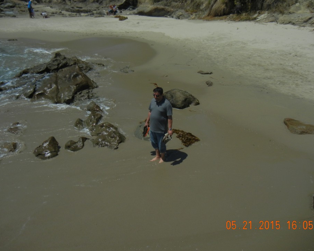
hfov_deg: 54.2
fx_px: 307
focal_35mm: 33
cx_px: 158
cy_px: 120
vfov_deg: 44.5
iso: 160
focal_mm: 5.4
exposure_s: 1/1256
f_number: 7
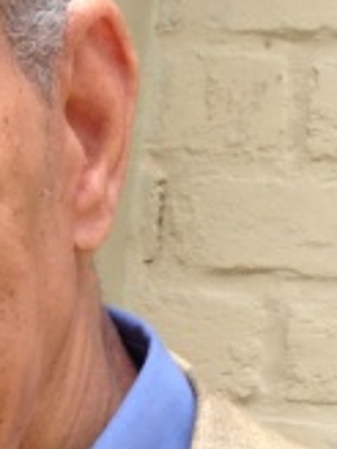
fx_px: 2674
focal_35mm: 206
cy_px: 715
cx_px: 38
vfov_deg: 9.3
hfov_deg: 7.2
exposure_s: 1/497
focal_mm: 4.12
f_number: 2.4
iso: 50
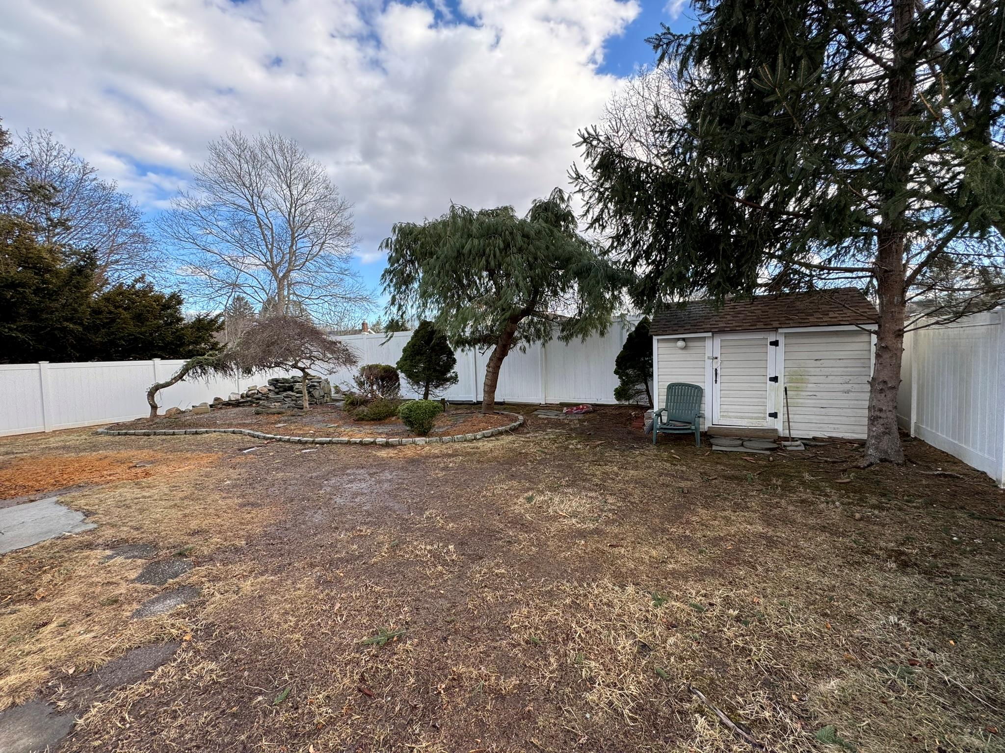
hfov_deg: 102.1
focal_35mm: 14
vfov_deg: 85.7
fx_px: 406
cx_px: 502
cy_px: 376
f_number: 2.2
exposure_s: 1/199
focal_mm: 2.22
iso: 40
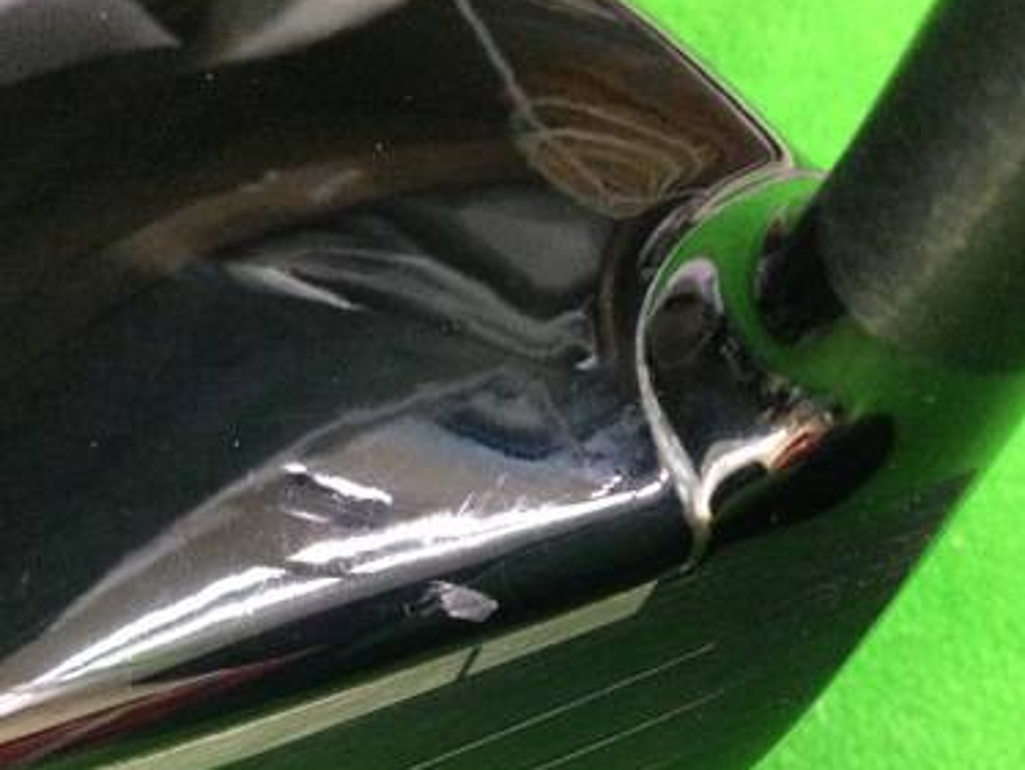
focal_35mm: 53
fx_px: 1570
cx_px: 482
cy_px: 600
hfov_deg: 36.1
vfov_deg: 27.1
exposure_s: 1/15
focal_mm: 3.3
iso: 250
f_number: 2.4
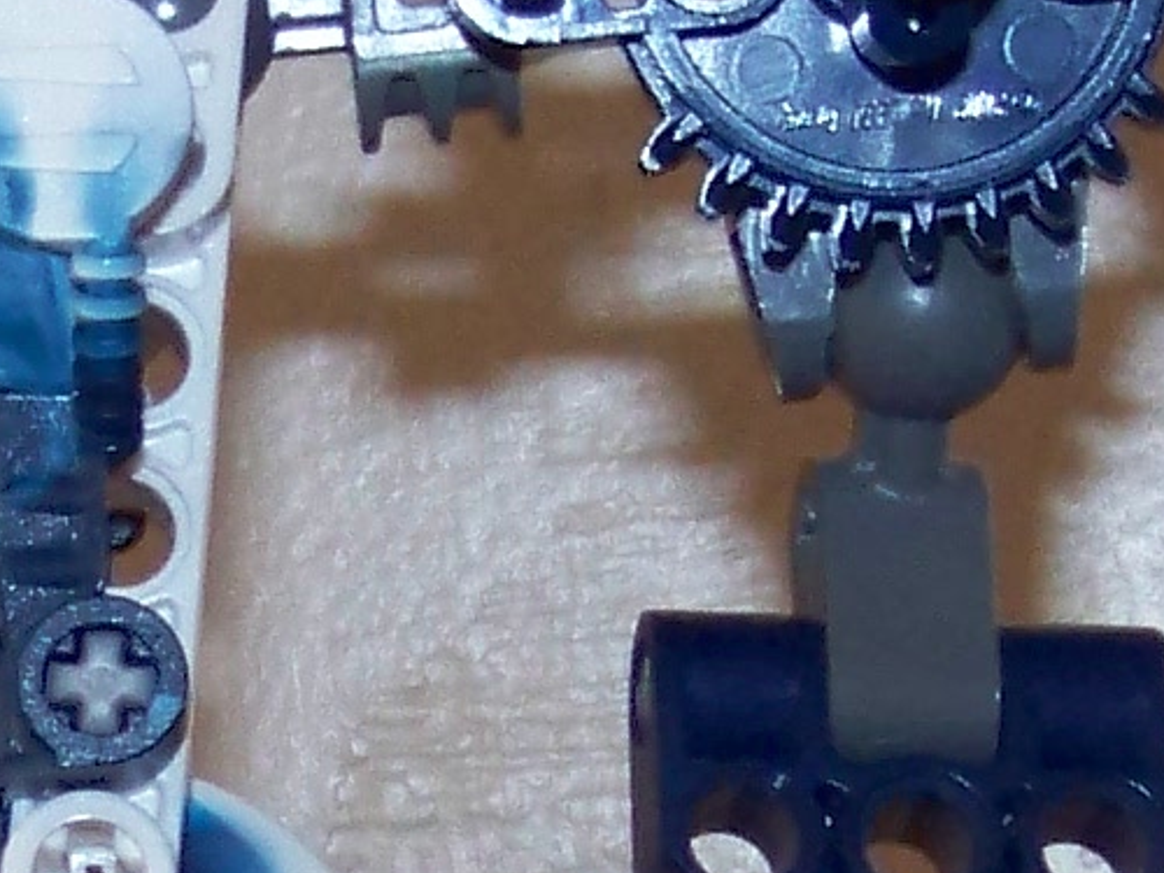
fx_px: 7902
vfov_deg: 6.3
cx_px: 931
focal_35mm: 235
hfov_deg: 8.4
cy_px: 1108
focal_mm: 5.85
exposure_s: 1/30
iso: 200
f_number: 2.8
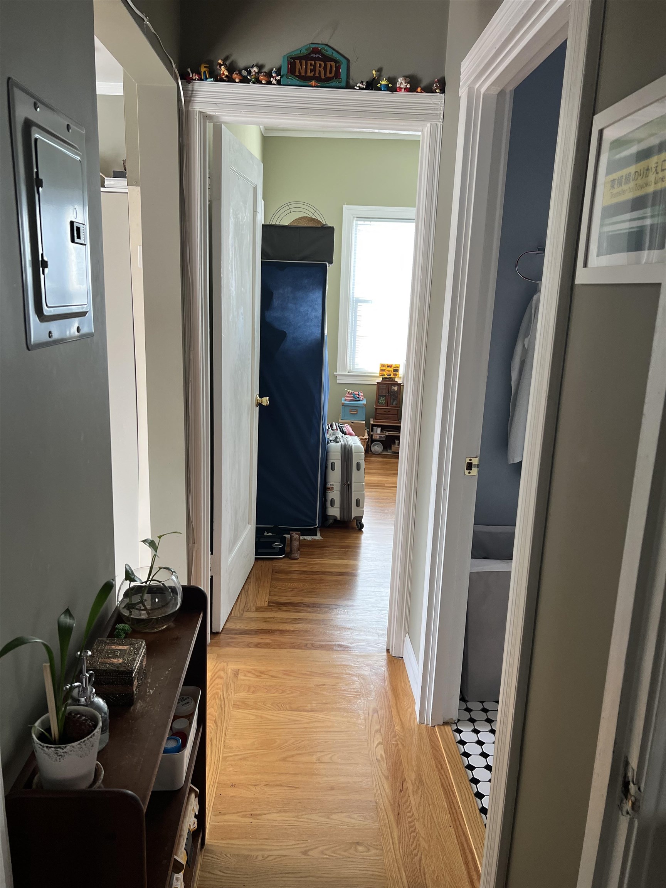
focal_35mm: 26
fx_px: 667
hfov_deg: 53.1
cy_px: 444
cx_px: 333
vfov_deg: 67.3
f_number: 1.5
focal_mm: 5.7
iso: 125
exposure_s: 1/121
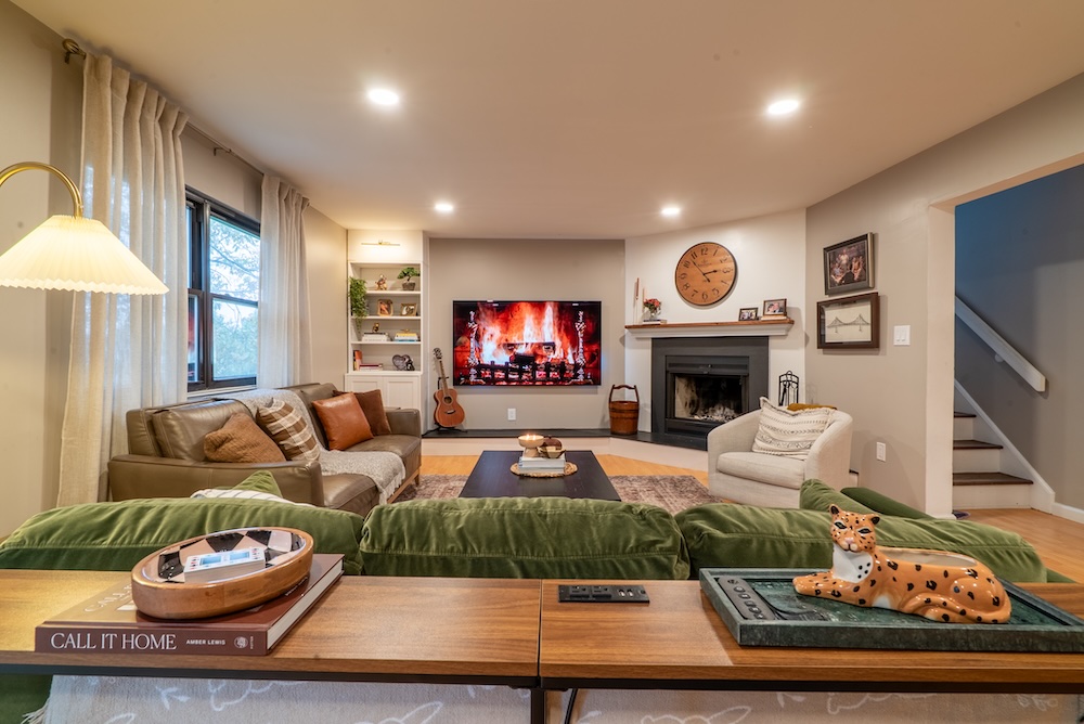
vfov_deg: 73.8
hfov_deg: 96.7
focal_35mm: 16
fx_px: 482
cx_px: 542
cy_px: 362
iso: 640
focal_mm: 16
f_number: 13
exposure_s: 1/15
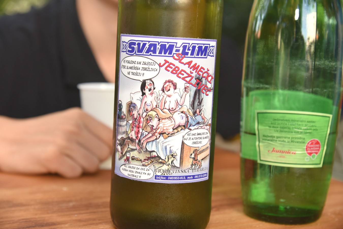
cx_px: 172
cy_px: 114
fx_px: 667
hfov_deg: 28.8
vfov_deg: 19.5
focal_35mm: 70
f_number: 5.6
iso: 400
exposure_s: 1/80
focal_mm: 70
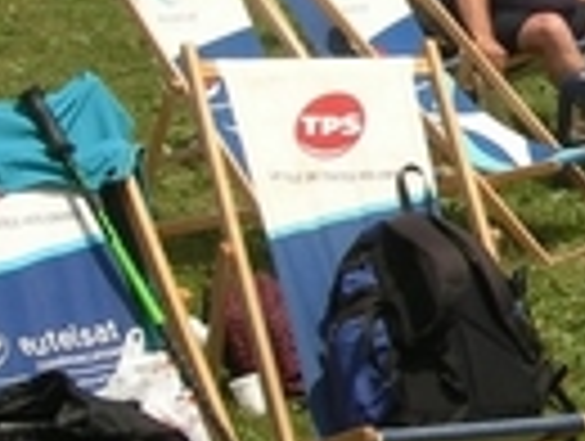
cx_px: 837
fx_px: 2963
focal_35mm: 175
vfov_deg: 8.5
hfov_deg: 10.9
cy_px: 212
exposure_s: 1/654
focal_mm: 7.8
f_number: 4.8
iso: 50
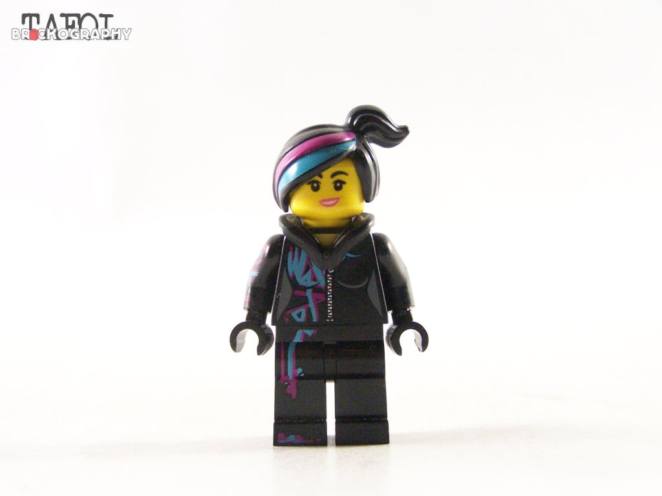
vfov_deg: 21.3
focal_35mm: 69
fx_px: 1320
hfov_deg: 28.2
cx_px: 331
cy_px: 248
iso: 400
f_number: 3.2
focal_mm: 11.5
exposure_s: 1/60
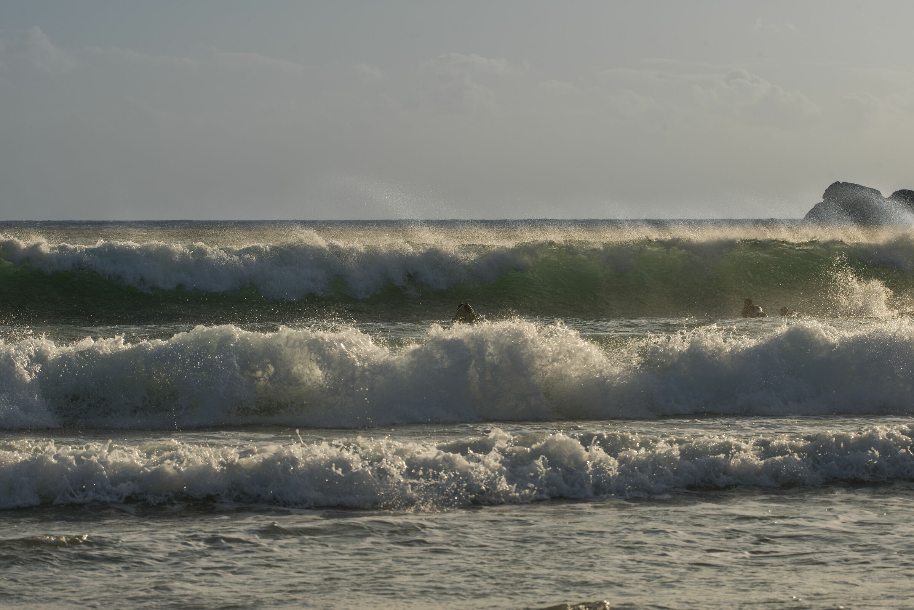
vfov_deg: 9.1
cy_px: 305
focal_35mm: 150
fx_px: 3808
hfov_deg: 13.7
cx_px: 457
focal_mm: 150
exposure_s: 1/250
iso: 50
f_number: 10
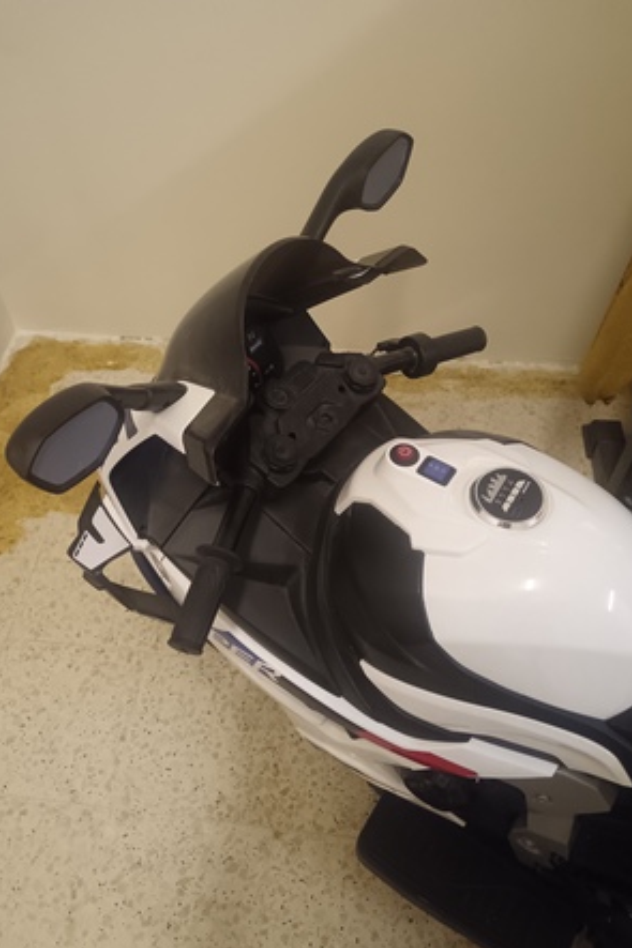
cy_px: 487
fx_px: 764
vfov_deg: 63.7
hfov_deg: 44.9
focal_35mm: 29
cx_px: 320
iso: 3659
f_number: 1.9
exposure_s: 1/60
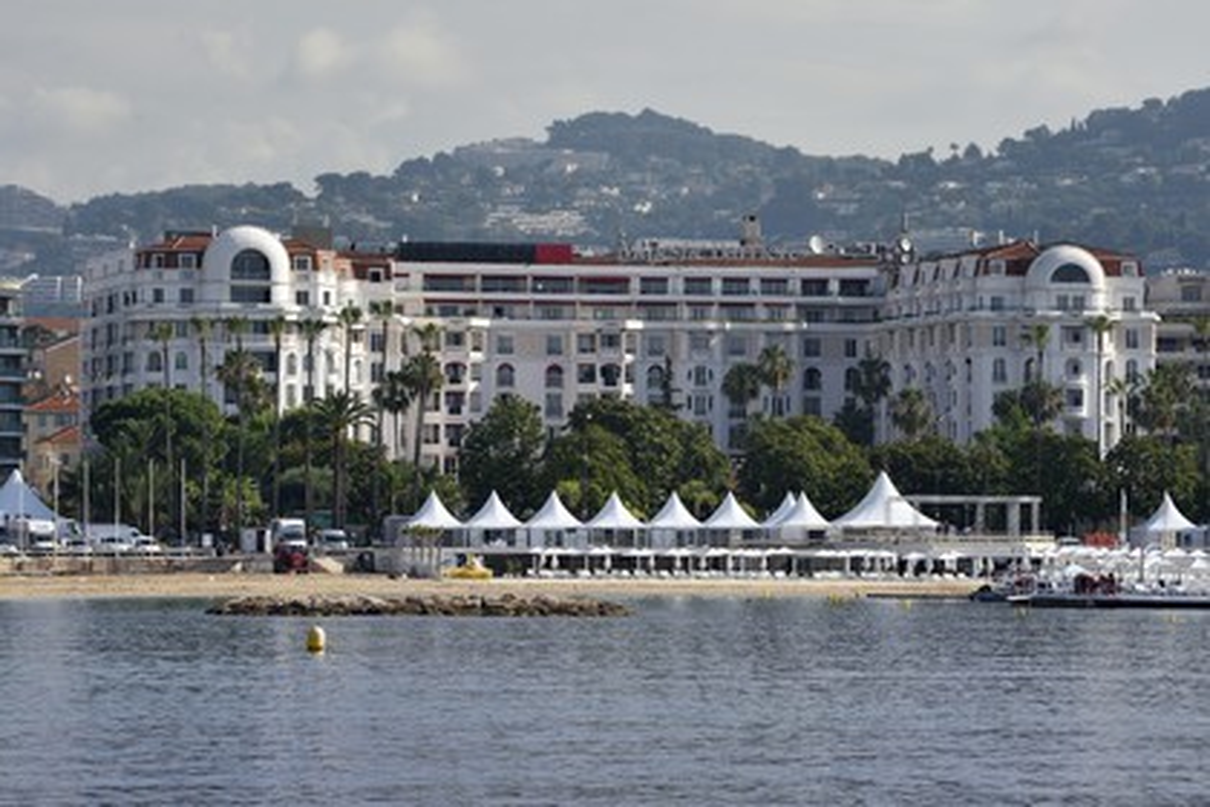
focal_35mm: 170
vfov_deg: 8.1
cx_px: 605
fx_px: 5713
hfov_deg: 12.1
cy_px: 404
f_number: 10
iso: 200
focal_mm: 170
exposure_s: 1/400
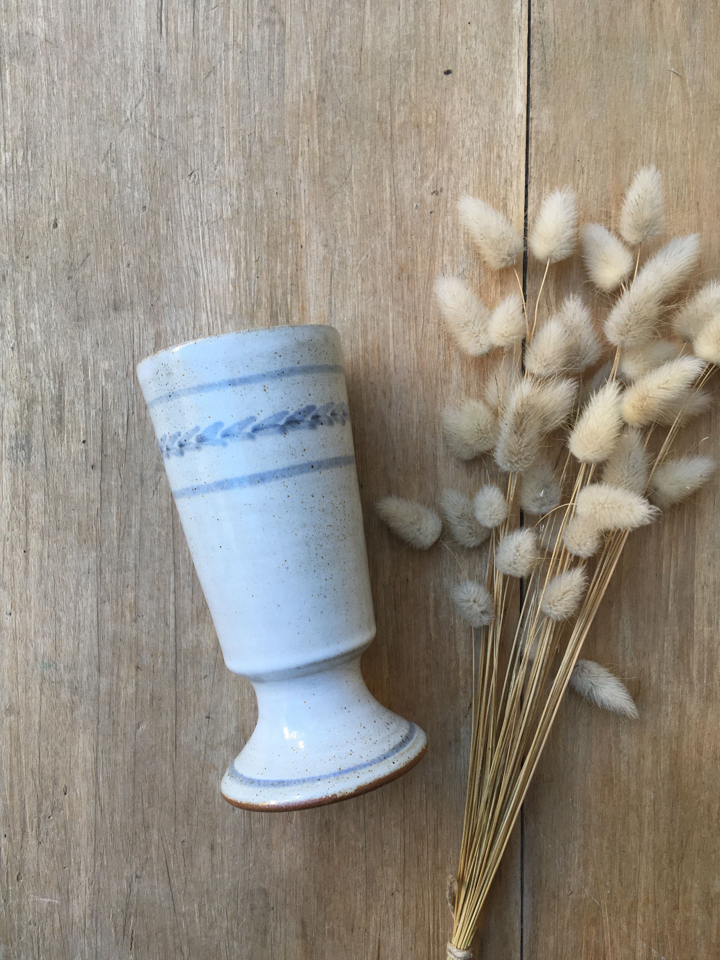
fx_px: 804
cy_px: 480
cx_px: 360
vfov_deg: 61.7
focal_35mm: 29
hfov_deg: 48.2
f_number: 2.2
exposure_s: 1/100
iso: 40
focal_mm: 4.15
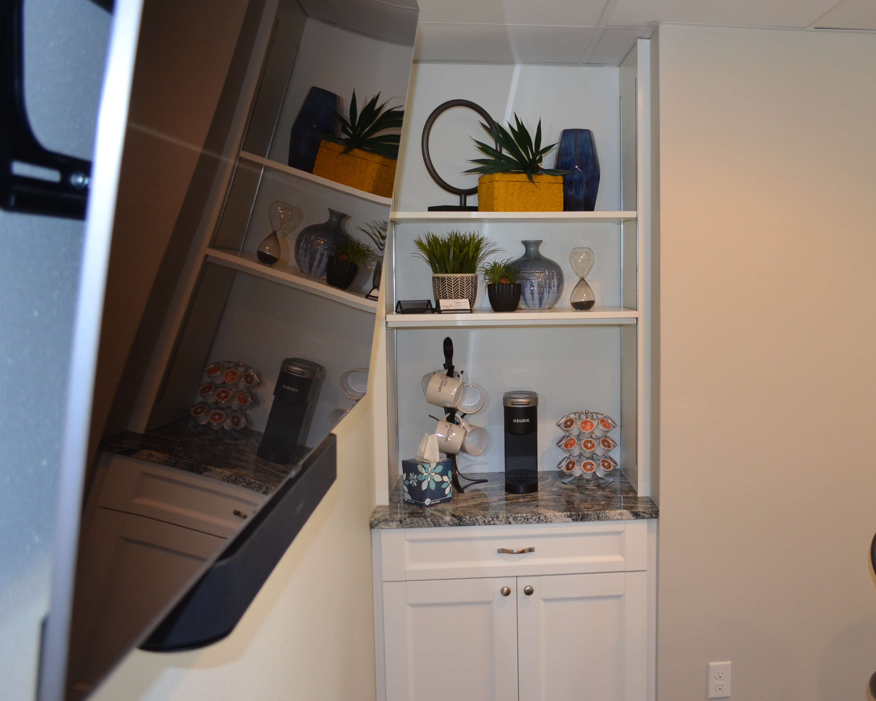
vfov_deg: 43.3
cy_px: 320
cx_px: 576
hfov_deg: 52.0
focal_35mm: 34
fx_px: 881
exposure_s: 1/60
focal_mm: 18
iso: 560
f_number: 3.5
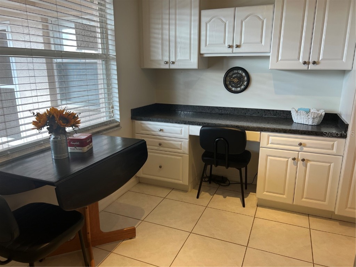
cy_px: 134
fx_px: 267
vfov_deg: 53.1
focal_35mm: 26
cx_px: 178
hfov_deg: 67.3
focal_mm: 5.7
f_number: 1.5
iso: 50
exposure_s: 1/120
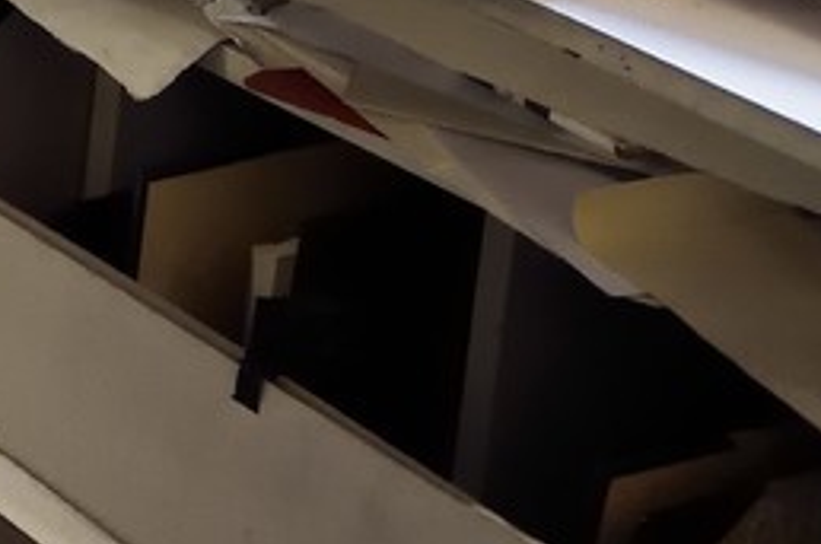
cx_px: -1569
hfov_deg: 9.3
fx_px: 4097
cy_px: -1069
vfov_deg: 6.9
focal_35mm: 180
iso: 1600
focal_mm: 29
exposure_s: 1/25
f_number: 5.6
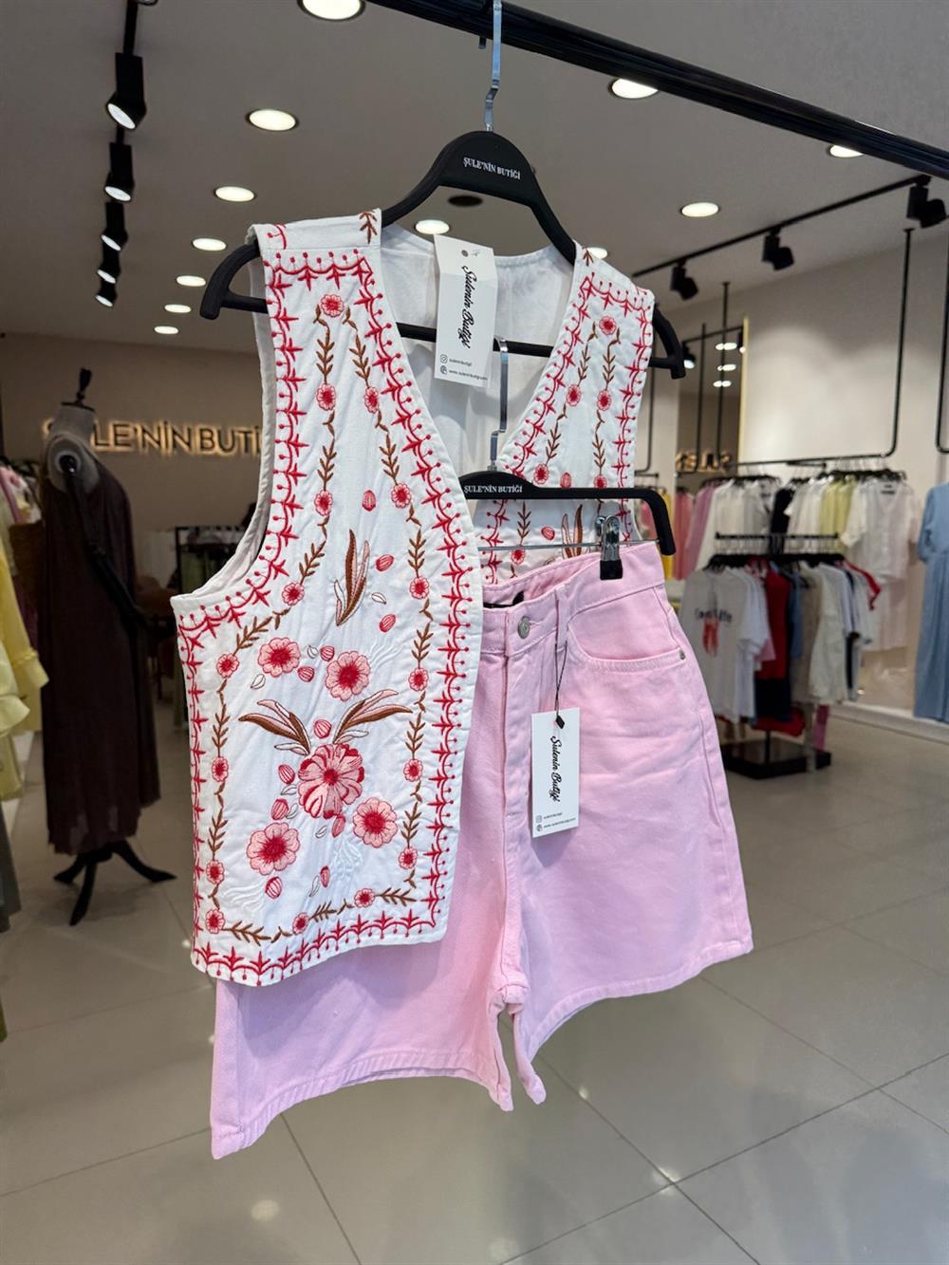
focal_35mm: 24
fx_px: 877
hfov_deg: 56.8
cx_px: 474
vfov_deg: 71.6
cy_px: 632
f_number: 1.78
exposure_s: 1/840
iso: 80
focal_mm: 6.76
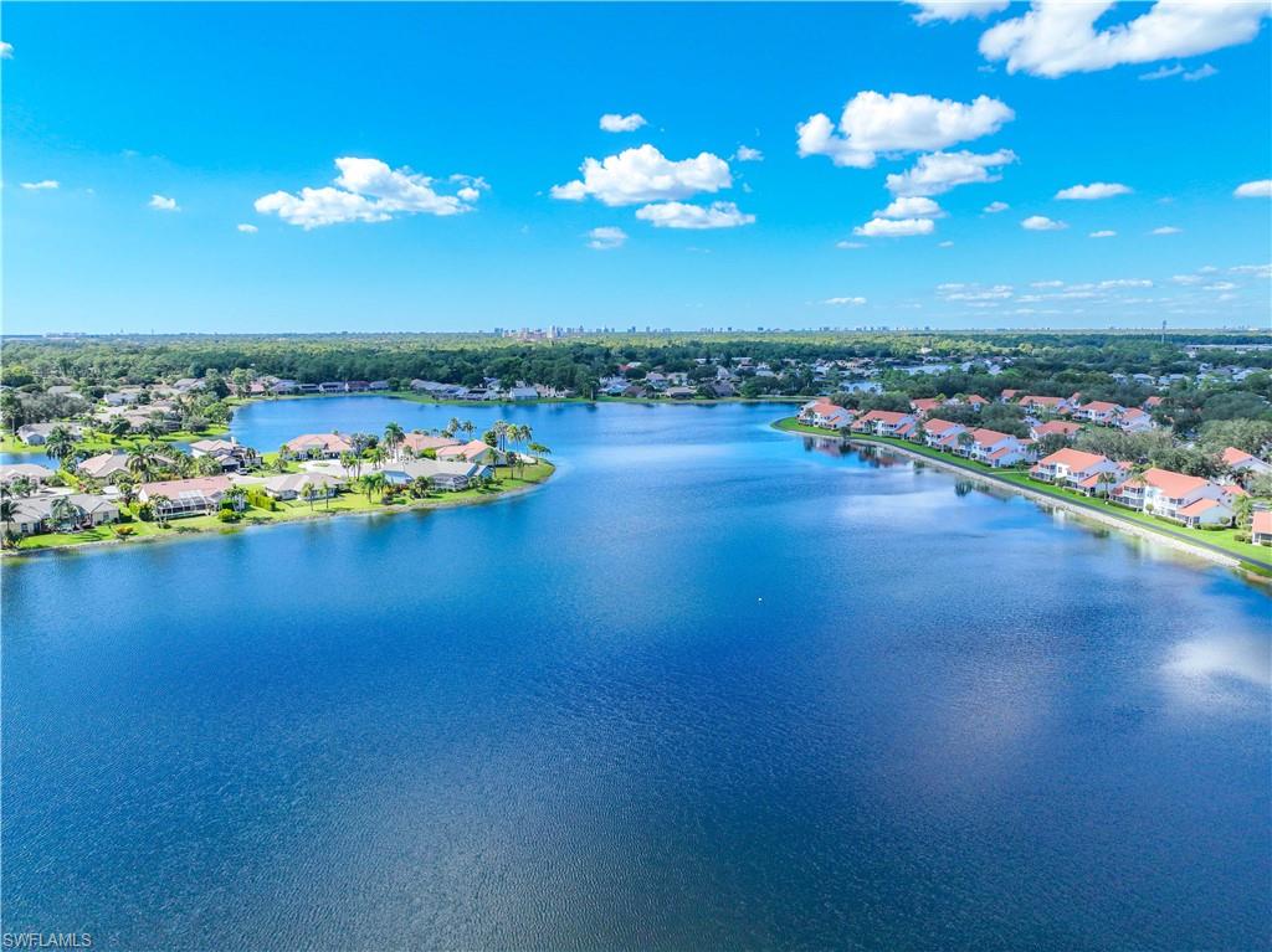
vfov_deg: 56.8
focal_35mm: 24
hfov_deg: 71.6
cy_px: 476
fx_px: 881
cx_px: 636
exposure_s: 1/2000
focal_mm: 12.29
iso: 200
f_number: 2.8
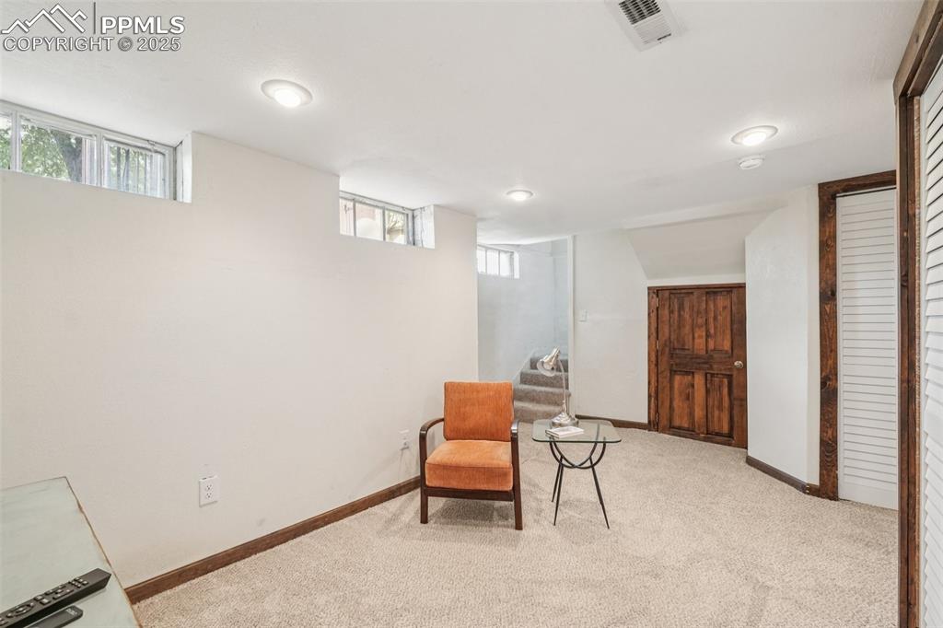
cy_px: 314
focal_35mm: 15
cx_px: 472
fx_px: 393
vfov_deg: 77.3
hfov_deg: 100.4
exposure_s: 1/6
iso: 800
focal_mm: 10
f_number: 8
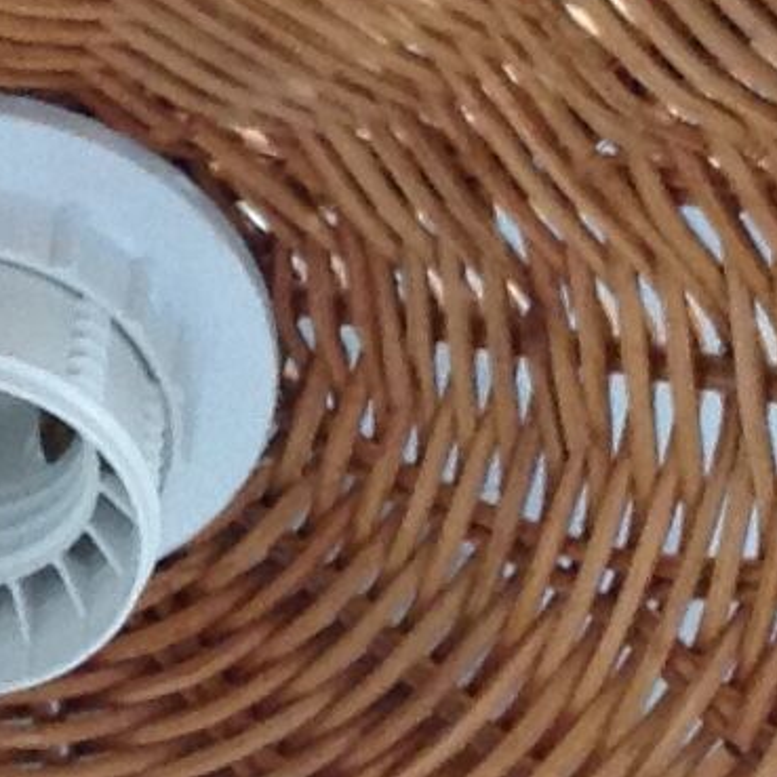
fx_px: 5511
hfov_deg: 8.0
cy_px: 425
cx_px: 13
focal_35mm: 217
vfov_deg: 8.1
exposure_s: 1/15
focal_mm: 4.28
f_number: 2.4
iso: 160
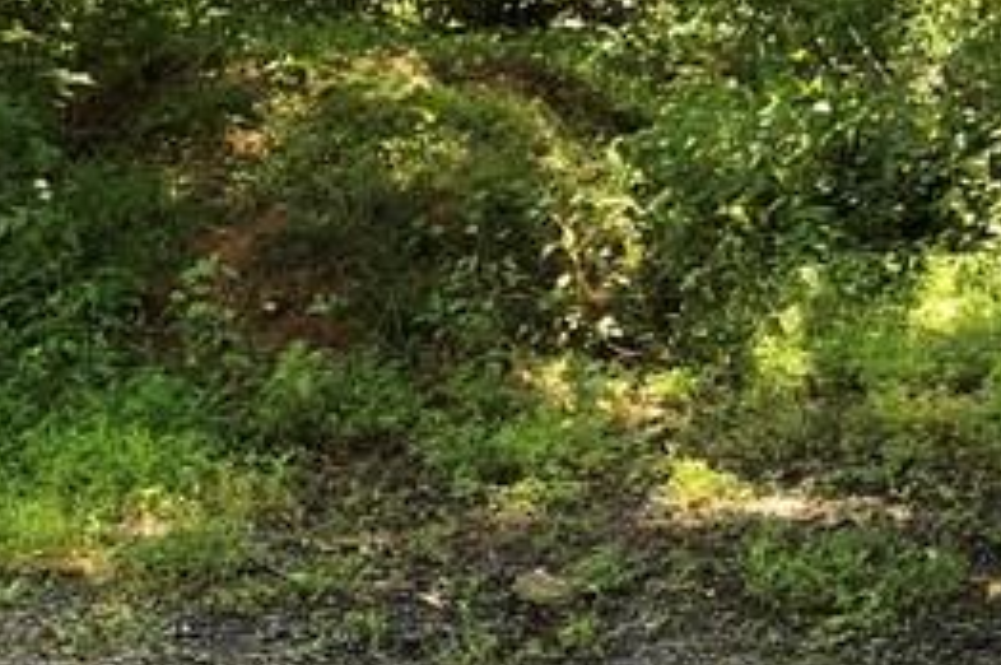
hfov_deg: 17.9
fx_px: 3166
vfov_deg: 11.9
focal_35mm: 114
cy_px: 654
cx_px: 714
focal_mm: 3.99
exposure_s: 1/40
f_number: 1.8
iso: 25
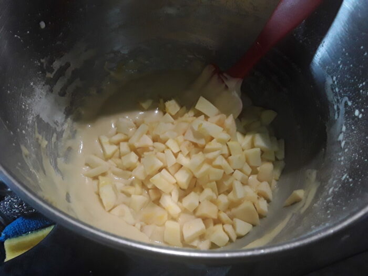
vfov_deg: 51.4
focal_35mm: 27
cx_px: 184
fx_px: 287
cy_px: 138
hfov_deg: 65.3
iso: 200
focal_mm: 2.91
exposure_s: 1/33
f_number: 1.9
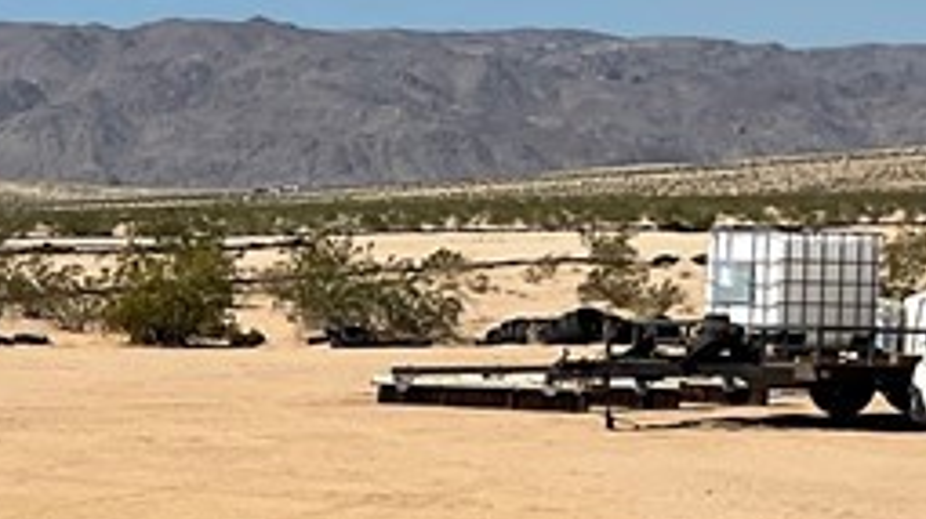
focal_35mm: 127
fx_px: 3116
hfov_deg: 15.4
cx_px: -523
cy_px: 399
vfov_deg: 9.5
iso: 16
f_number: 1.8
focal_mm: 3
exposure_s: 1/4405
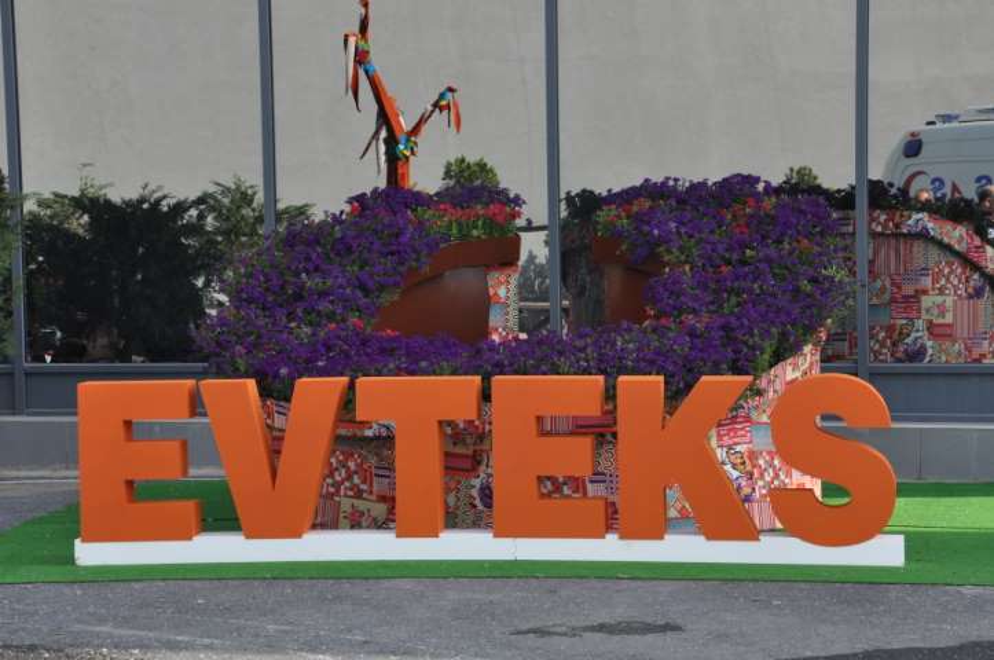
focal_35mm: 105
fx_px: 2895
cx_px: 497
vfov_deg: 13.0
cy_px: 330
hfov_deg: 19.5
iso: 320
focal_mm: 70
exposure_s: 1/200
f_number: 11
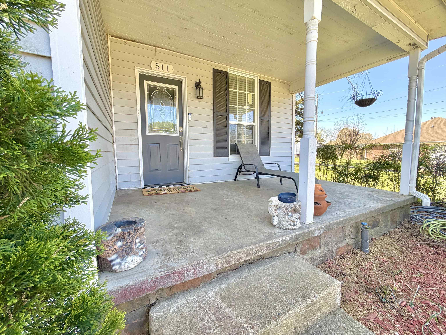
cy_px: 168
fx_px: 180
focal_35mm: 14
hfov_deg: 102.1
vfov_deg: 85.7
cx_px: 223
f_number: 2.2
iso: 50
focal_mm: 2.22
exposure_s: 1/226
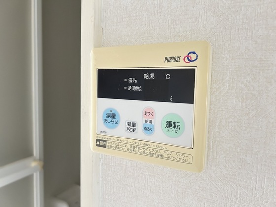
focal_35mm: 26
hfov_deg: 67.3
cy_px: 104
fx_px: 207
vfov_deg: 53.1
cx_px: 138
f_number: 1.5
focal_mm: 5.7
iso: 320
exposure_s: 1/60
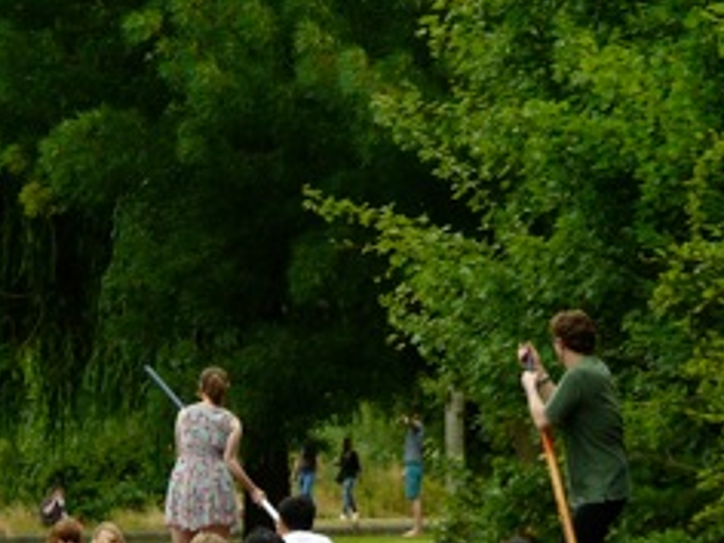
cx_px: 288
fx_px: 8931
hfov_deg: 4.6
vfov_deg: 3.5
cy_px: 405
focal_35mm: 427
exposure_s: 1/160
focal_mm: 34.1
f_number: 4.1
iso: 80
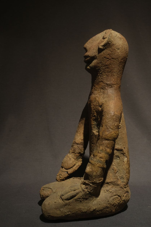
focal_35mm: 41
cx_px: 76
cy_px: 114
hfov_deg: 32.6
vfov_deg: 47.4
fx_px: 258
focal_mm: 27
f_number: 6.4
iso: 800
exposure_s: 1/40
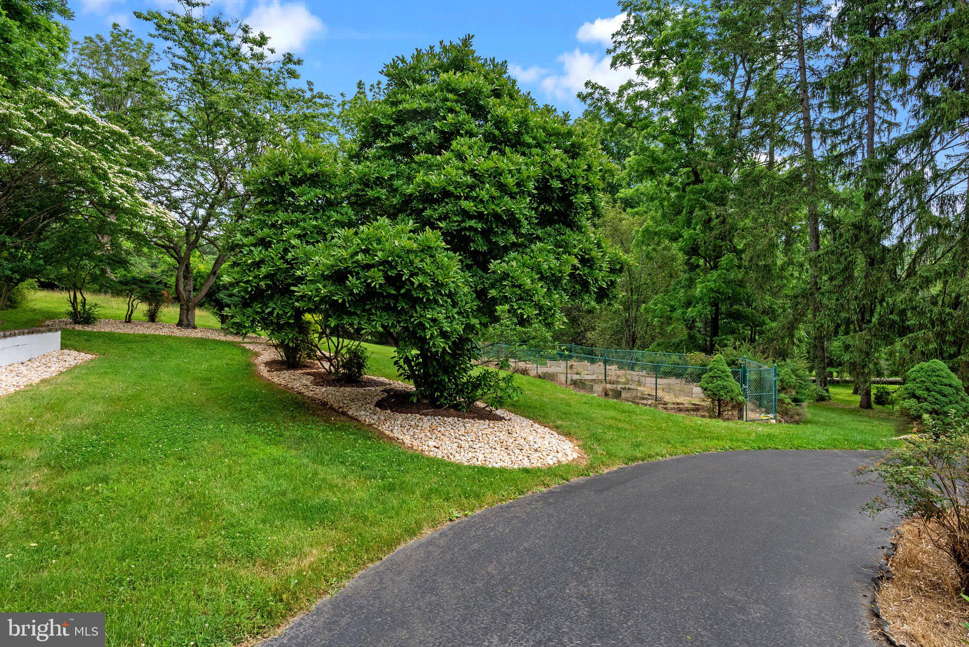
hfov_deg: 86.9
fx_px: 512
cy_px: 324
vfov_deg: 64.6
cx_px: 484
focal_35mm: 19
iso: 1250
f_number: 11
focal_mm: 19
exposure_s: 1/640
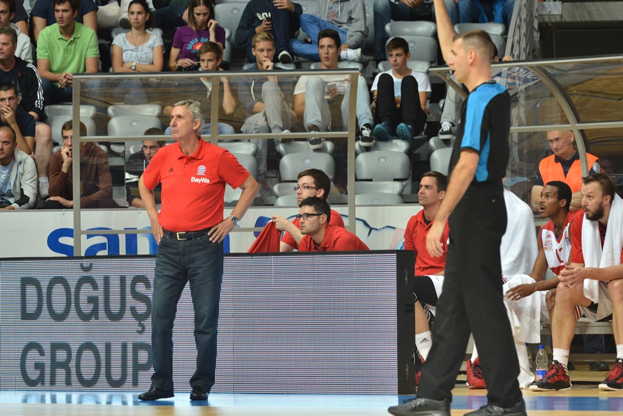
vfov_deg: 4.6
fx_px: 5194
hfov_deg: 6.9
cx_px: 312
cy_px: 208
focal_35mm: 300
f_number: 8
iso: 2500
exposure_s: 1/200
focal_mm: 300
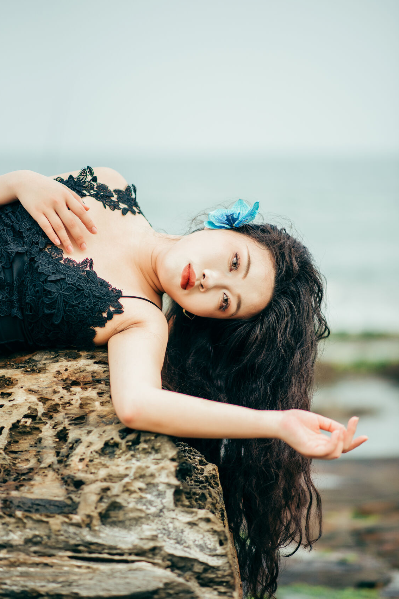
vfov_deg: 22.6
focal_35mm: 90
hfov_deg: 15.2
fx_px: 1495
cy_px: 297
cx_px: 193
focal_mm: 85
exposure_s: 1/2000
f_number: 1.8
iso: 200
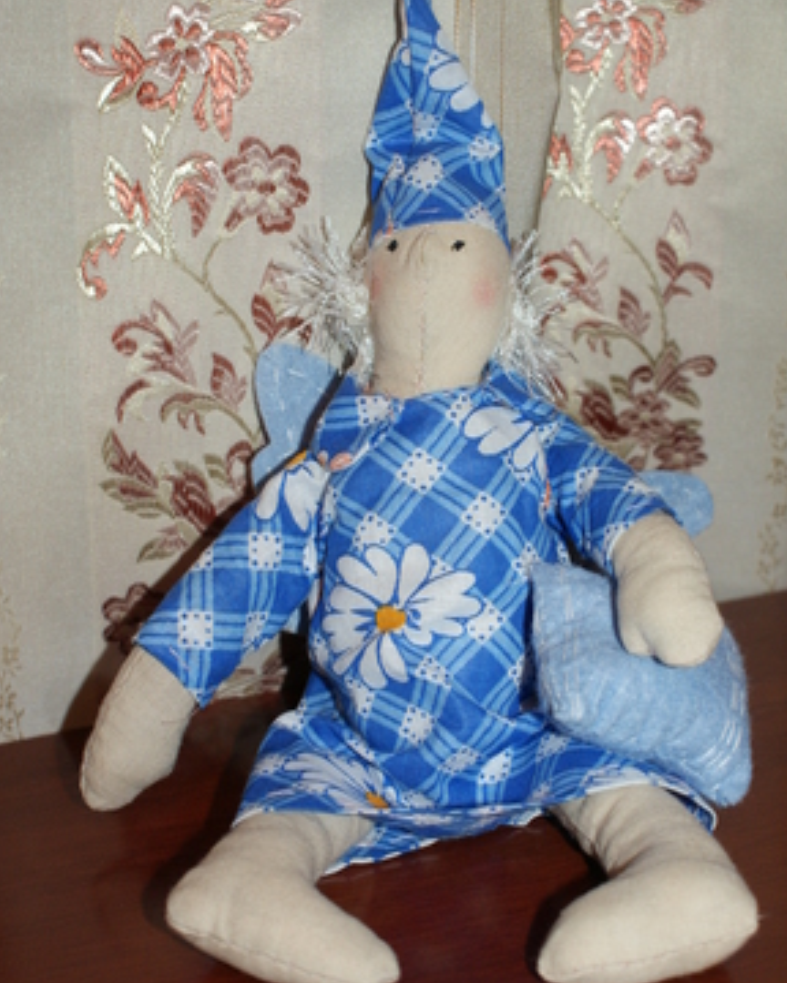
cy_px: 565
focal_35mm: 62
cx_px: 400
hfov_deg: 24.8
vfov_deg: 30.6
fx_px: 1793
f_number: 5.6
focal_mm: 35
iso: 400
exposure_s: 1/60
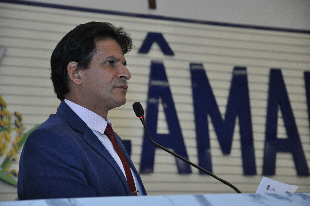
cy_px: 103
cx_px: 155
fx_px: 1264
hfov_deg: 14.0
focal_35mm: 147
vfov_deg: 9.3
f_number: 5.6
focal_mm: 98
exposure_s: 1/125
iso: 1600
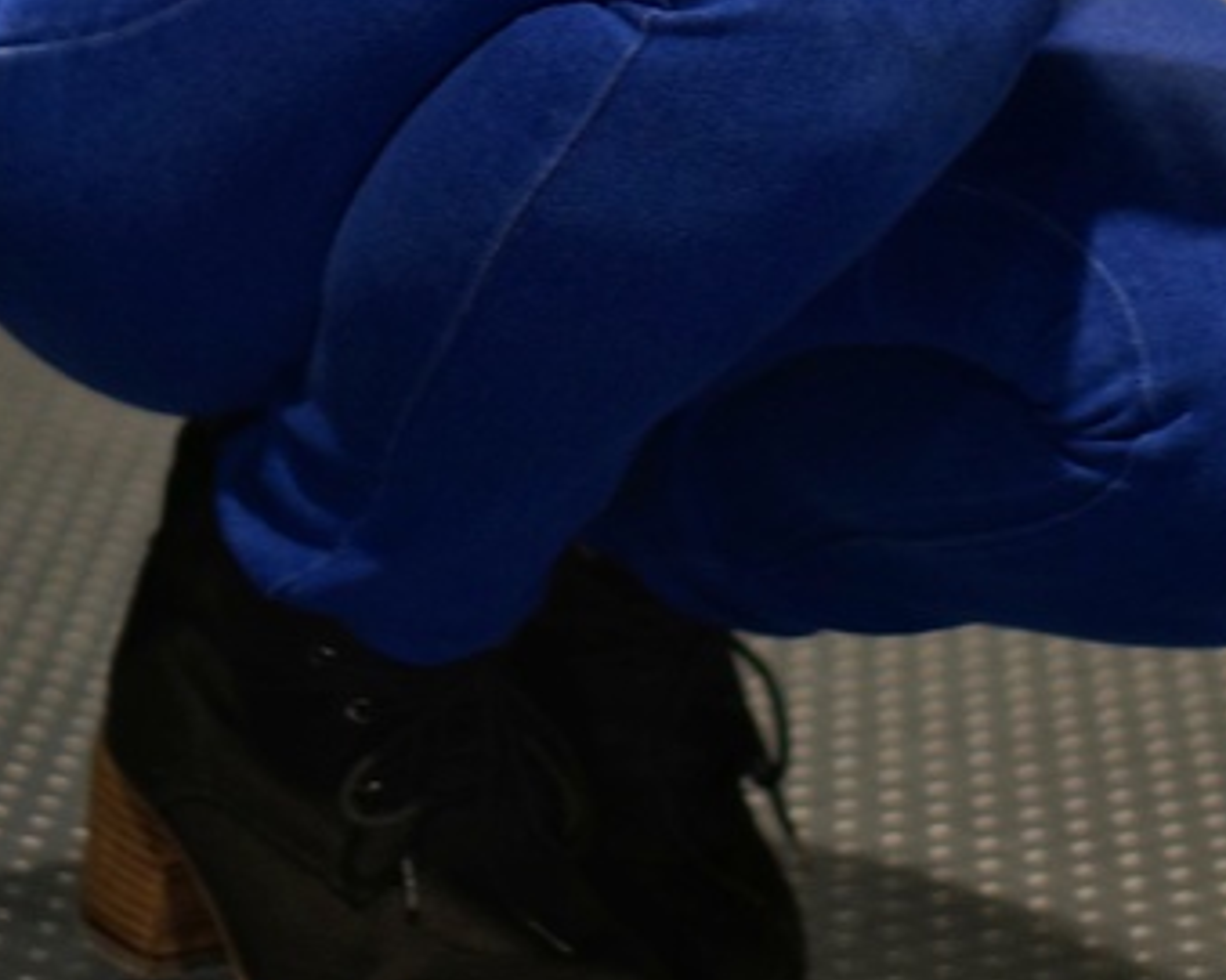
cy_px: -597
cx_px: 495
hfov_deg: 8.6
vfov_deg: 6.8
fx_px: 8125
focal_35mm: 224
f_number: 1.8
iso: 400
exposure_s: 1/30
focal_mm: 50
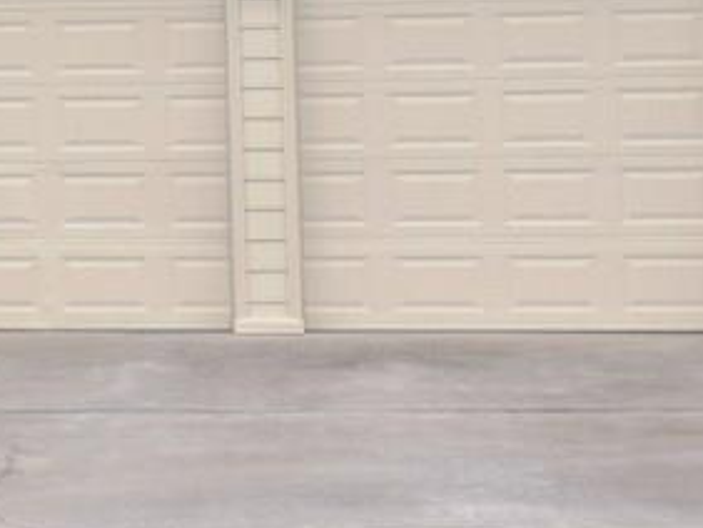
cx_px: -375
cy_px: -220
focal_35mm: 145
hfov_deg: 12.8
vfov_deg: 10.0
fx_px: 2947
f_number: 3.3
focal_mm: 7.1
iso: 80
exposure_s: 1/250
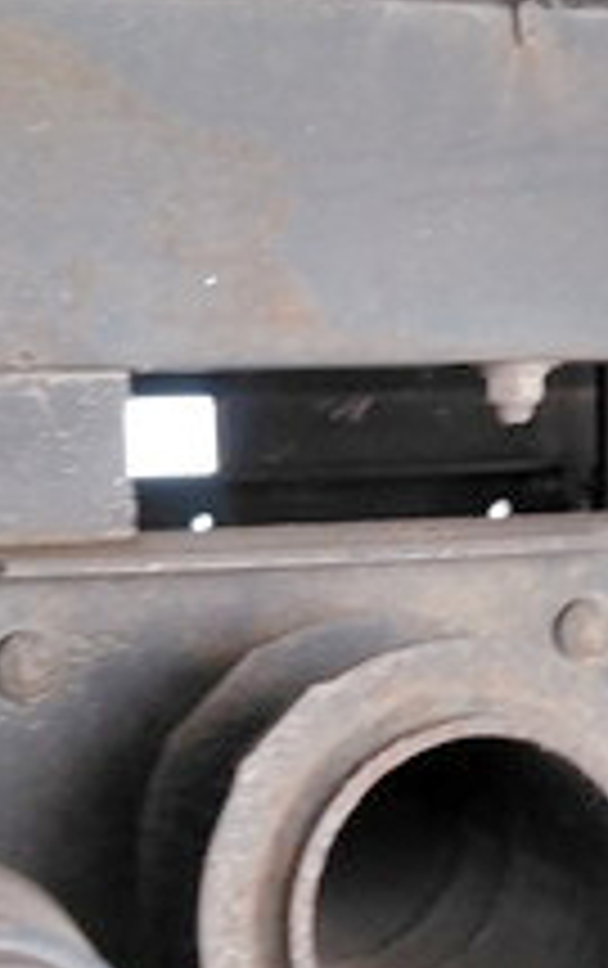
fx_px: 2246
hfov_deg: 15.3
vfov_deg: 24.3
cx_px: 468
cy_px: 558
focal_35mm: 85
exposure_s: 1/30
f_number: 2.2
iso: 113
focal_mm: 3.46
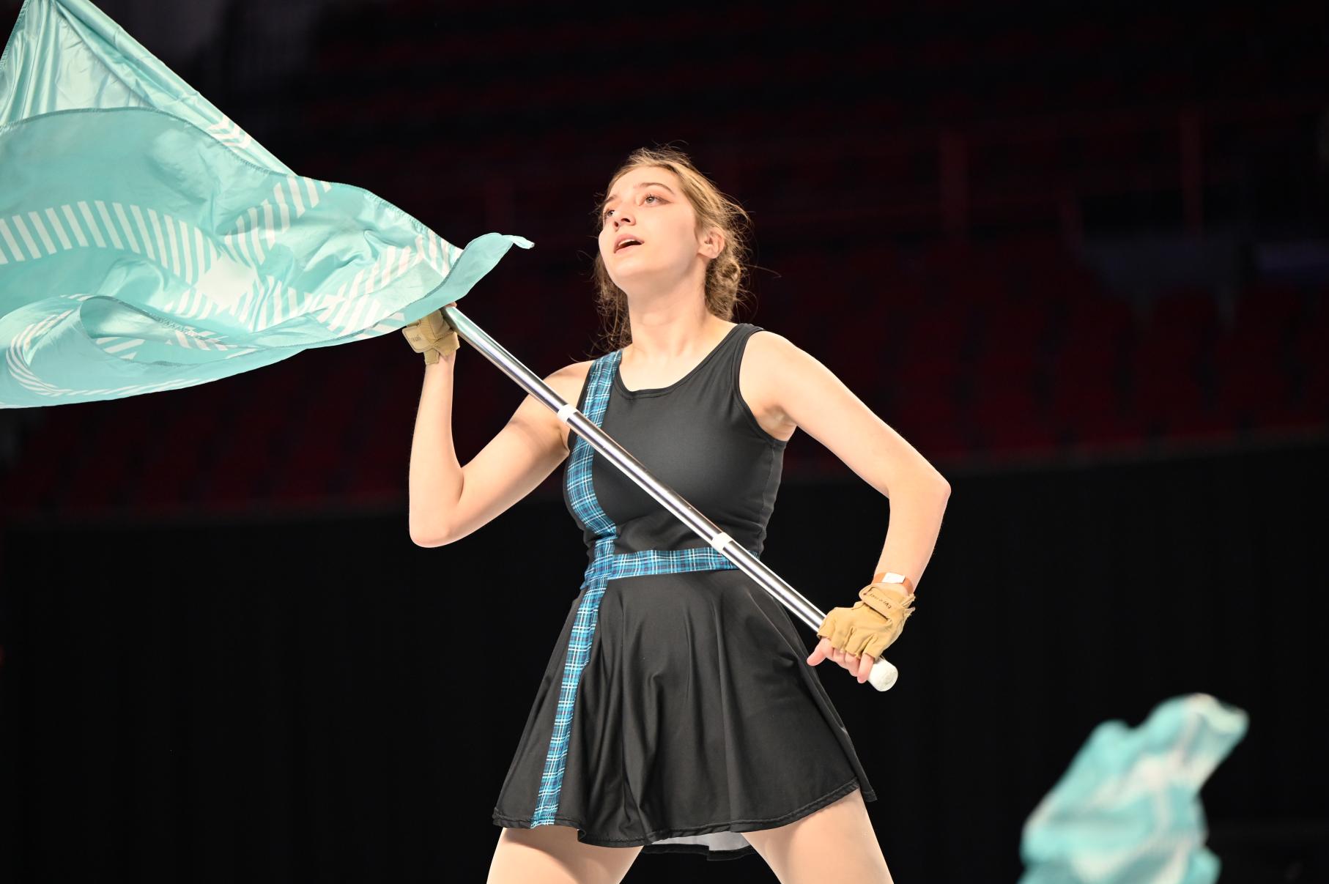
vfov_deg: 8.6
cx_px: 664
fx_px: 5903
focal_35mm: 160
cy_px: 442
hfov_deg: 12.8
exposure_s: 1/1000
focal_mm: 160
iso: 1600
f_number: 2.8
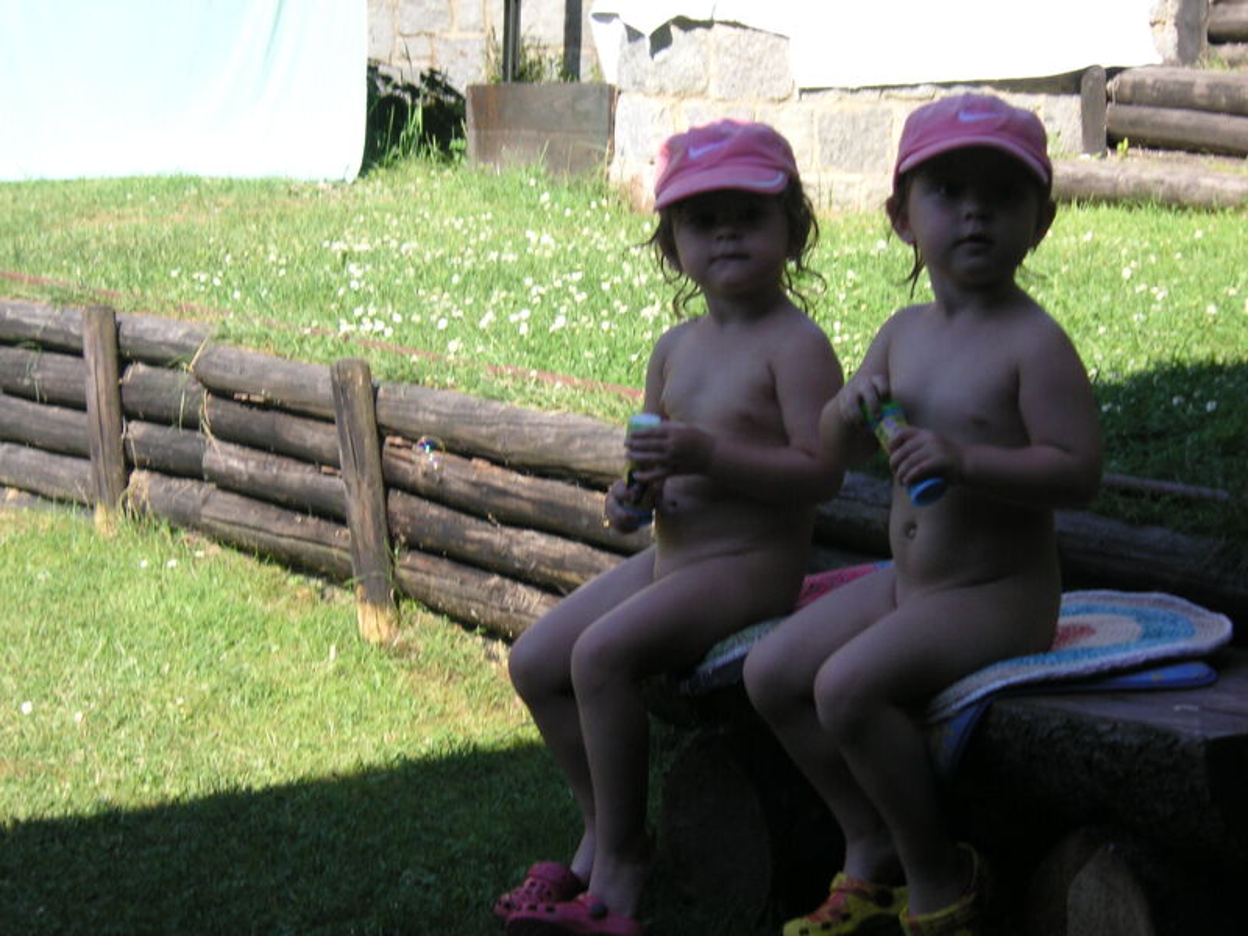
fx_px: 3461
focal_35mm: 96
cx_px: 624
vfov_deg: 15.4
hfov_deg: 20.4
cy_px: 468
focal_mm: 15.9
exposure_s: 1/180
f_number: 4.9
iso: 50
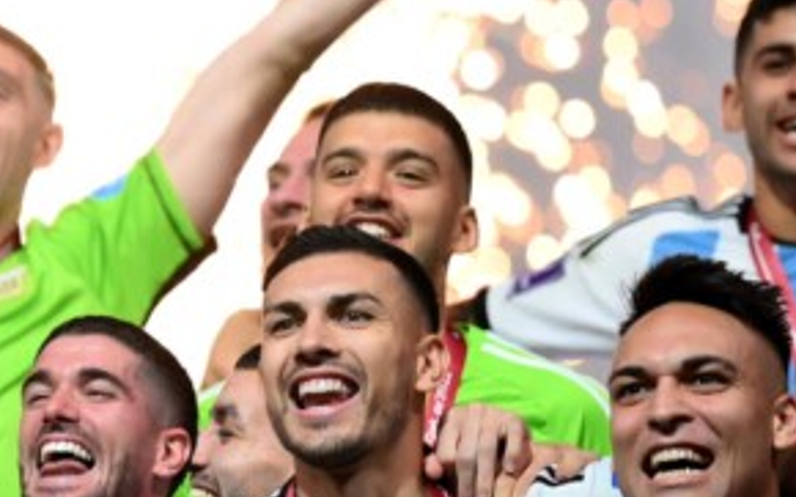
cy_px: 435
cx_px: -288
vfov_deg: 1.7
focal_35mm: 792
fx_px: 17175
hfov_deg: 2.7
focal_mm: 220
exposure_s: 1/500
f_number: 2.8
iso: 3200
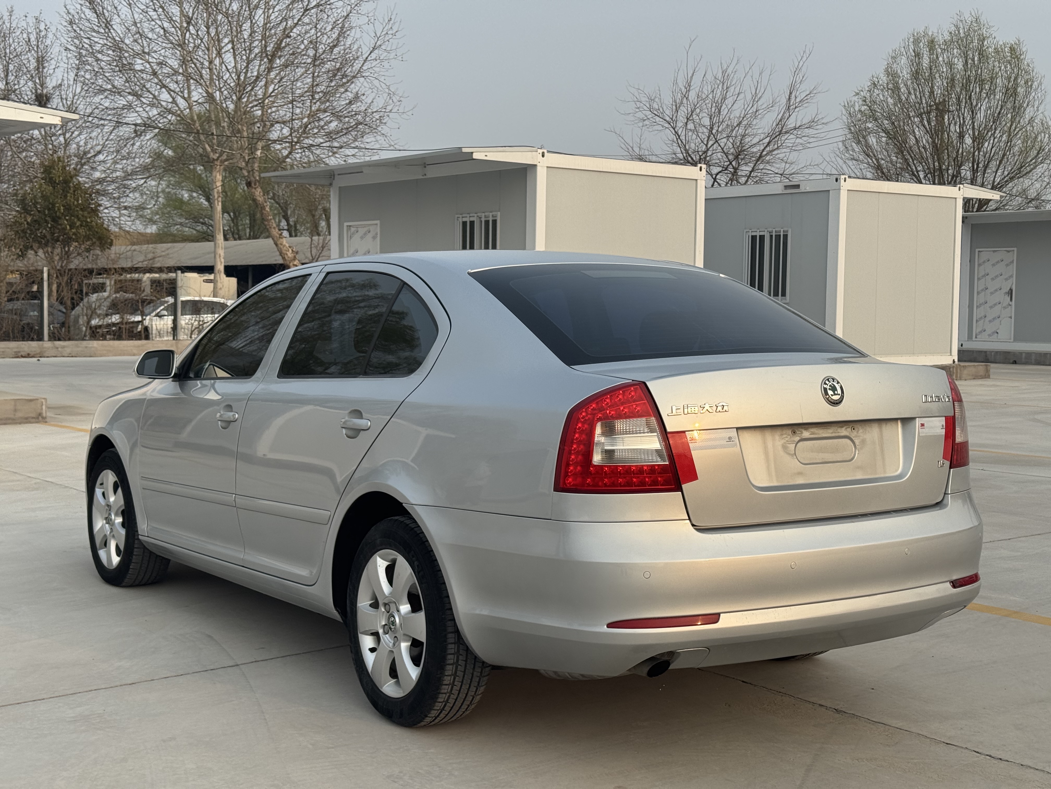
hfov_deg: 39.7
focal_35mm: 48
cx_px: 526
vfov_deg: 30.3
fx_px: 1457
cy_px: 394
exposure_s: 1/1984
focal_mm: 6.76
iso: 64
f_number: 1.78
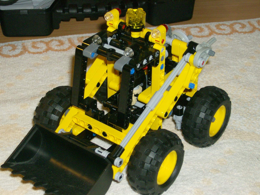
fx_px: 638
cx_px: 130
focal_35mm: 85
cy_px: 98
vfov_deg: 17.4
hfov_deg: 23.0
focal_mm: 14.1
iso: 200
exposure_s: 1/101
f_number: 4.2
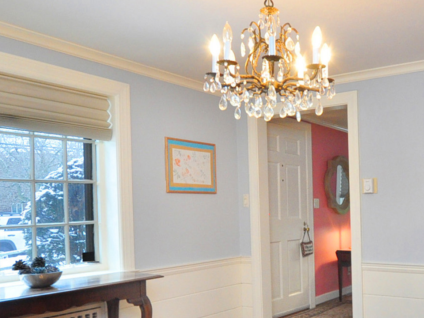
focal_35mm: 36
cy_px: 226
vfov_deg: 38.9
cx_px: 323
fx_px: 441
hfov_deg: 49.1
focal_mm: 10
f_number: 5
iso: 1000
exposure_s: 1/40
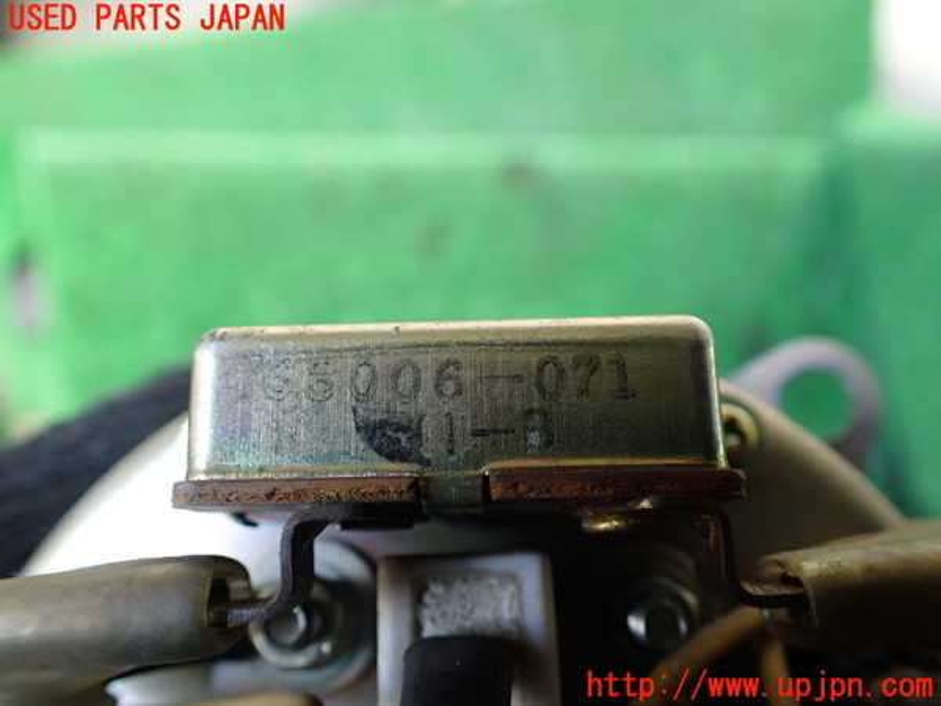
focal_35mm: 30
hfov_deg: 60.0
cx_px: 470
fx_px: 816
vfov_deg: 46.8
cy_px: 353
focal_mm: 5.4
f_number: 2.3
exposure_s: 1/125
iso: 400
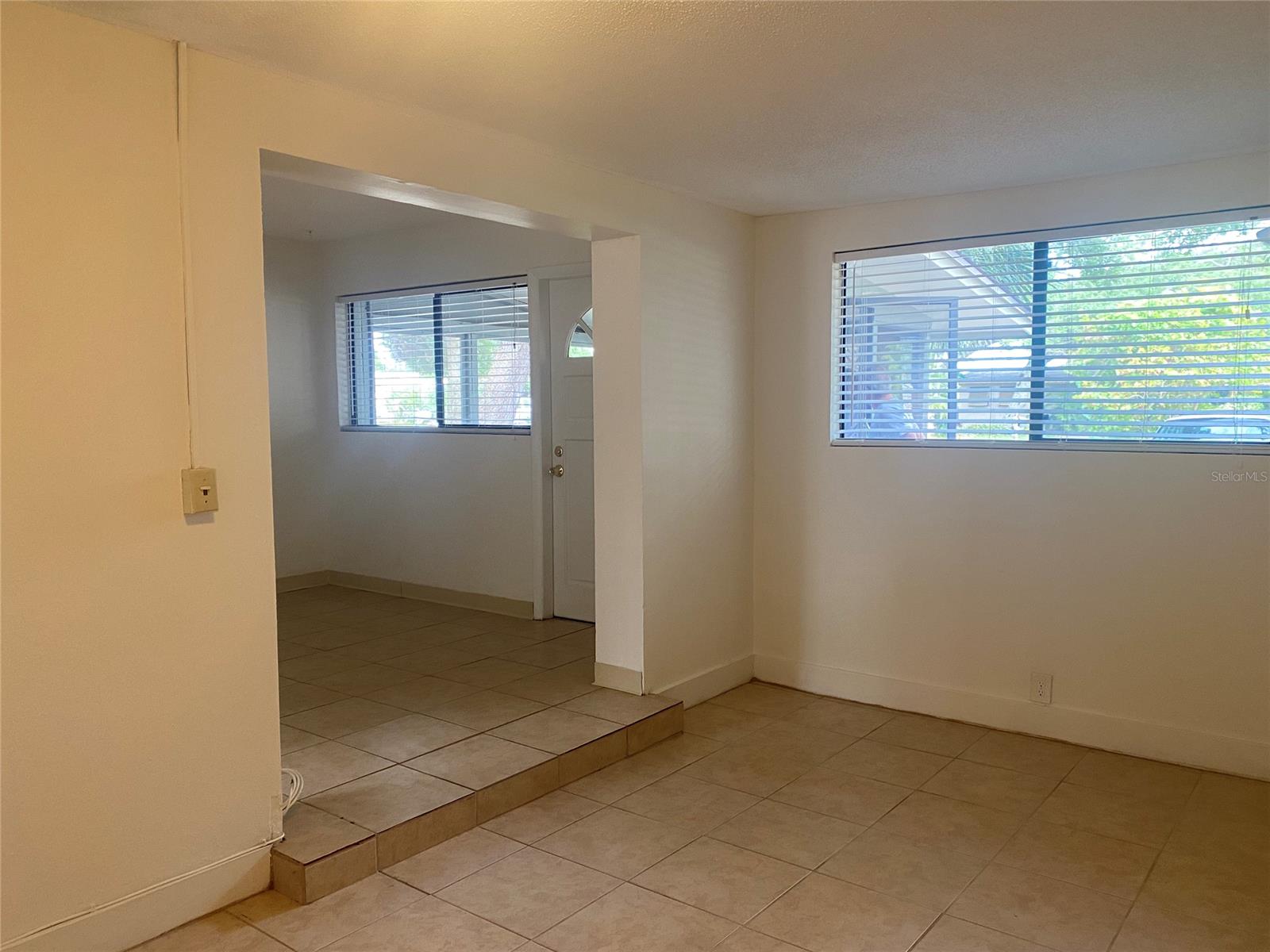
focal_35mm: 26
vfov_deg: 53.1
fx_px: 954
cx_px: 635
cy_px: 476
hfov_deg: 67.3
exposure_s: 1/60
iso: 160
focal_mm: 4.25
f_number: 1.8
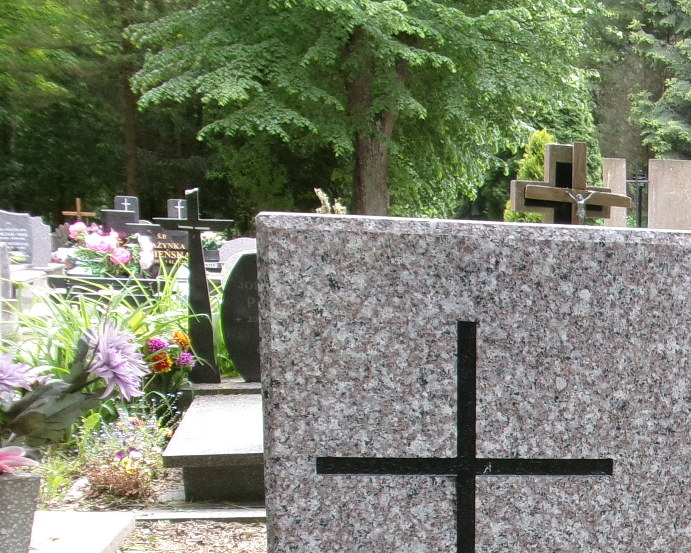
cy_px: 573
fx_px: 1493
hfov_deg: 23.9
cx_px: 818
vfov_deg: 20.2
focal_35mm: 73
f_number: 3.9
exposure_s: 1/70
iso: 100
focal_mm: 5.1
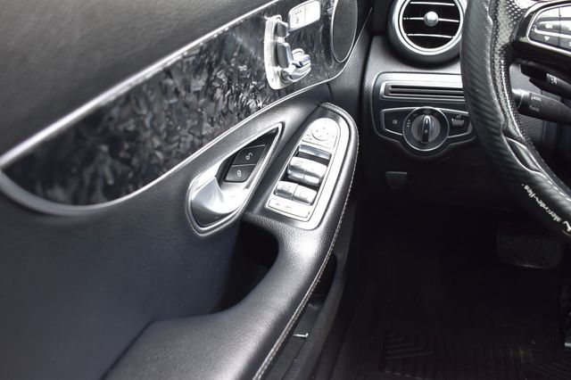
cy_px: 190
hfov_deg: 53.2
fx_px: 571
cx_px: 286
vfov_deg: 36.8
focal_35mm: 36
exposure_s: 1/15
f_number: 6.3
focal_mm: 24
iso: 900
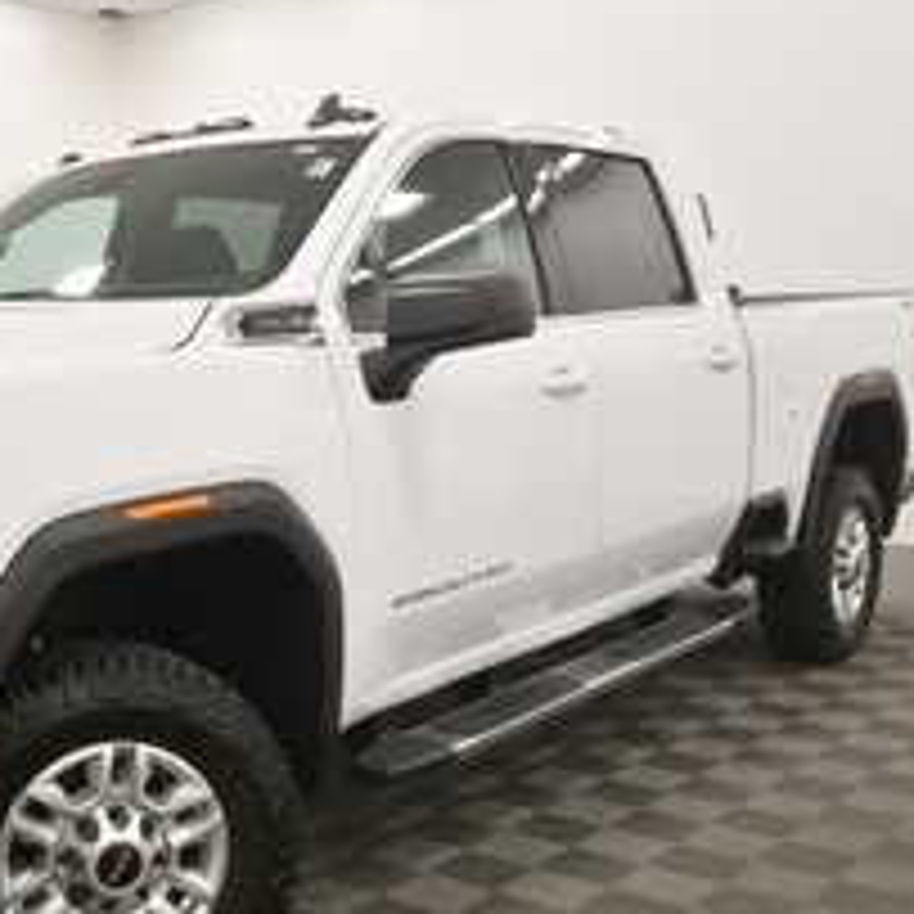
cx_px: 135
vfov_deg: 35.9
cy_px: 543
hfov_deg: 34.5
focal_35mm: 47
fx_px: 1404
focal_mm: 19
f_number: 5.6
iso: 800
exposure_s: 1/160
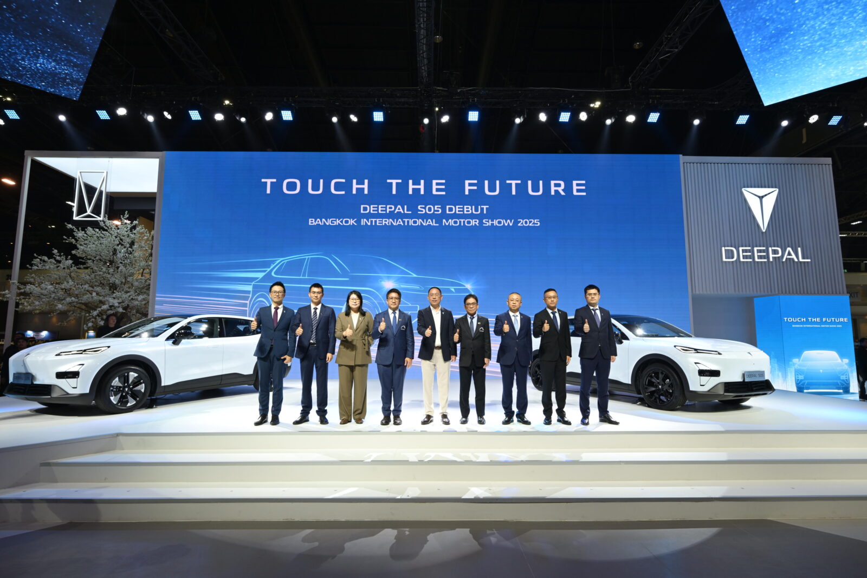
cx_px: 434
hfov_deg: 90.0
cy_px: 289
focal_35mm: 18
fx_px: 434
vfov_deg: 67.4
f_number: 5.6
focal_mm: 18
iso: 500
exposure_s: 1/125
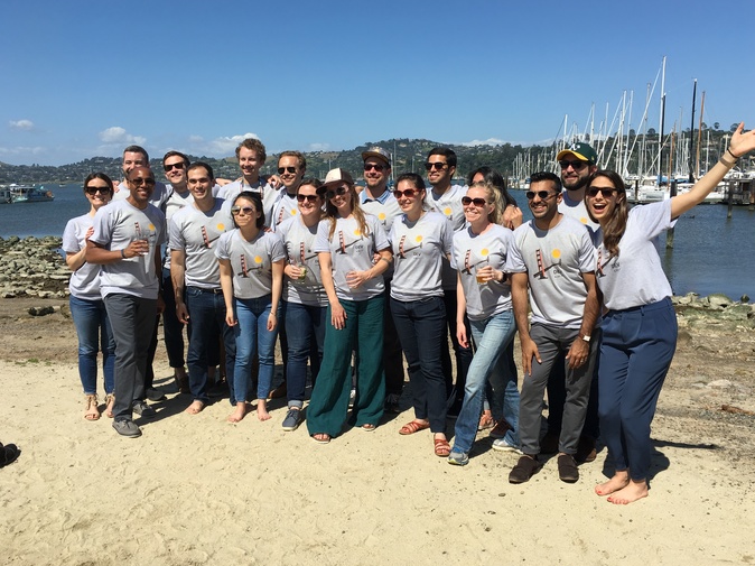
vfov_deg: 45.4
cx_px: 385
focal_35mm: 31
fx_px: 676
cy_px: 273
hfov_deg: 58.4
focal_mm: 4.15
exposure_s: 1/2137
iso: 25
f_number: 2.2
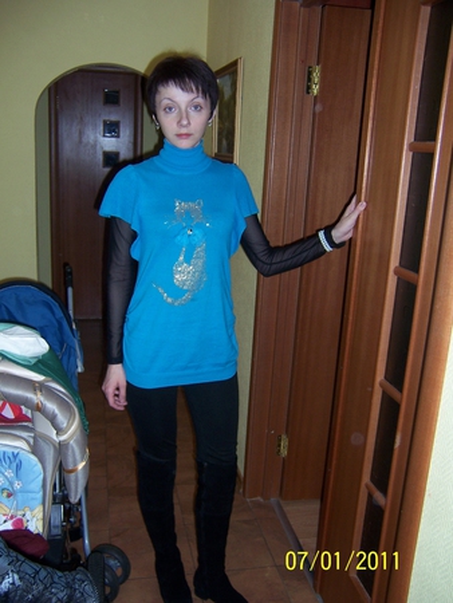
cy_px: 302
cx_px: 226
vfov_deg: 55.3
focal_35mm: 33
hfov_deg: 43.0
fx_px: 575
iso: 80
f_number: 2.8
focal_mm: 5.5
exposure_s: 1/60
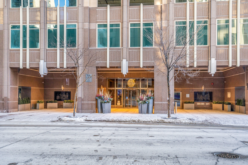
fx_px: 241
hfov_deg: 54.4
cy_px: 82
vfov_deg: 37.9
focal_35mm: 35
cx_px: 124
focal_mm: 35
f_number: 9
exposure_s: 1/160
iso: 640
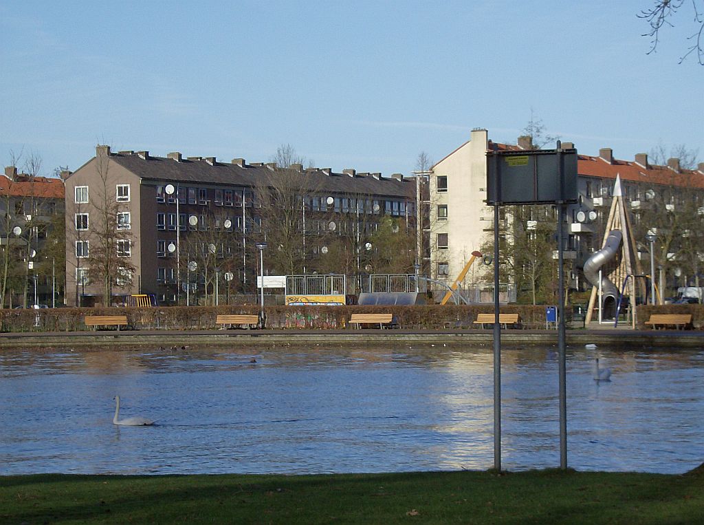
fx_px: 2191
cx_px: 352
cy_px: 262
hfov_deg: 18.3
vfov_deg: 13.7
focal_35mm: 108
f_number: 7.8
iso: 100
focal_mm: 18
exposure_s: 1/364
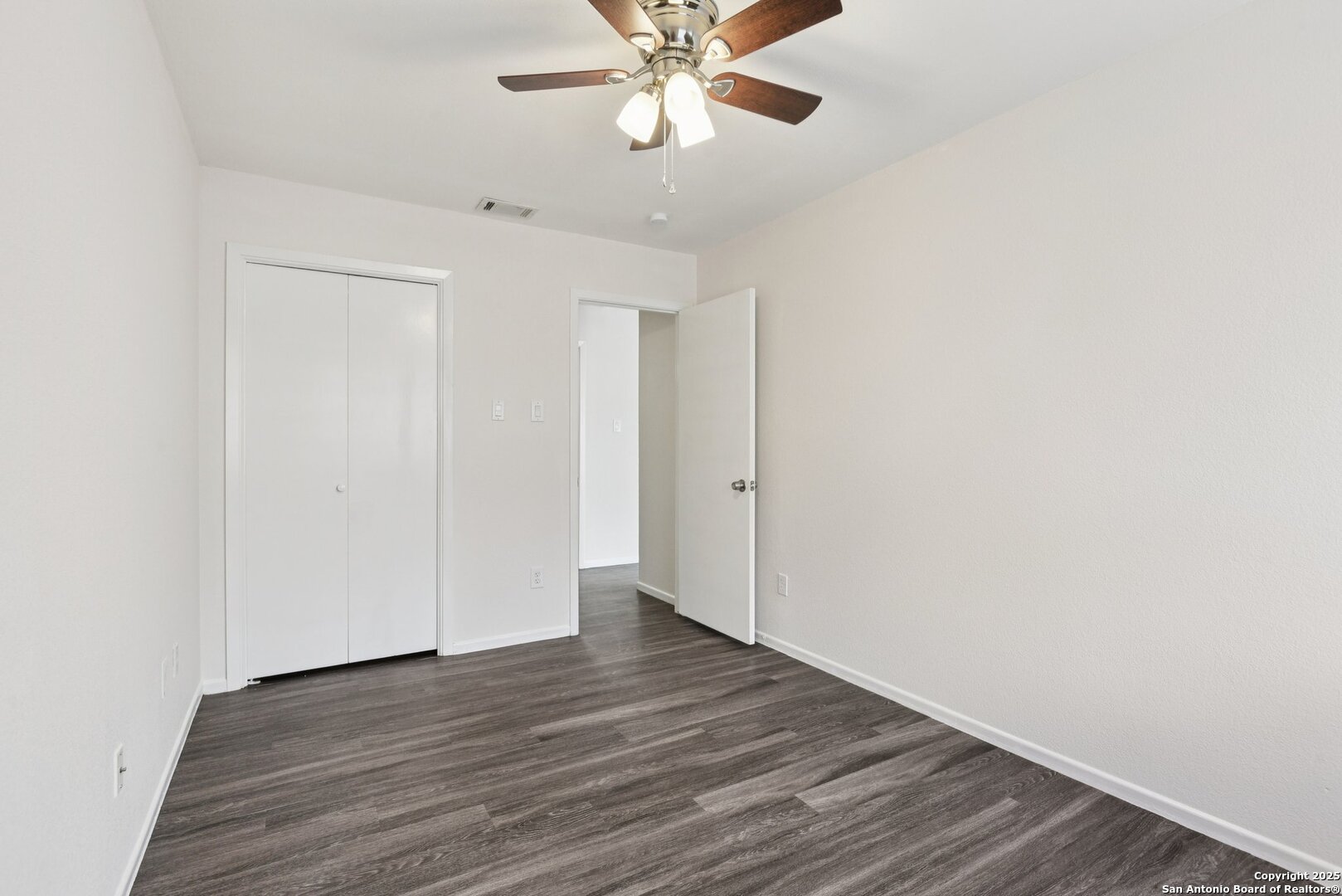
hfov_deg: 96.7
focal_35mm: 16
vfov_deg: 73.8
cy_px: 448
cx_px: 671
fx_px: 597
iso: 1600
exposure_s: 1/15
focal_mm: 16
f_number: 8
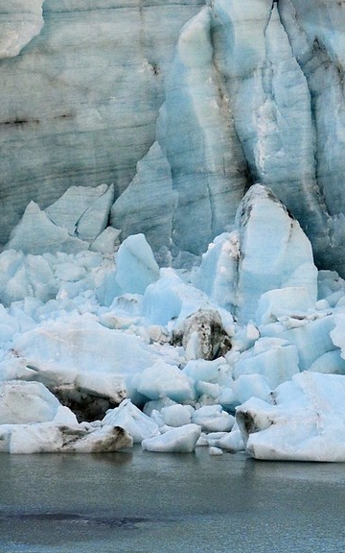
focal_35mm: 701
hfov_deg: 1.9
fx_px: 10546
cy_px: -404
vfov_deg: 3.0
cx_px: 456
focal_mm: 165
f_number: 8
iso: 800
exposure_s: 1/200
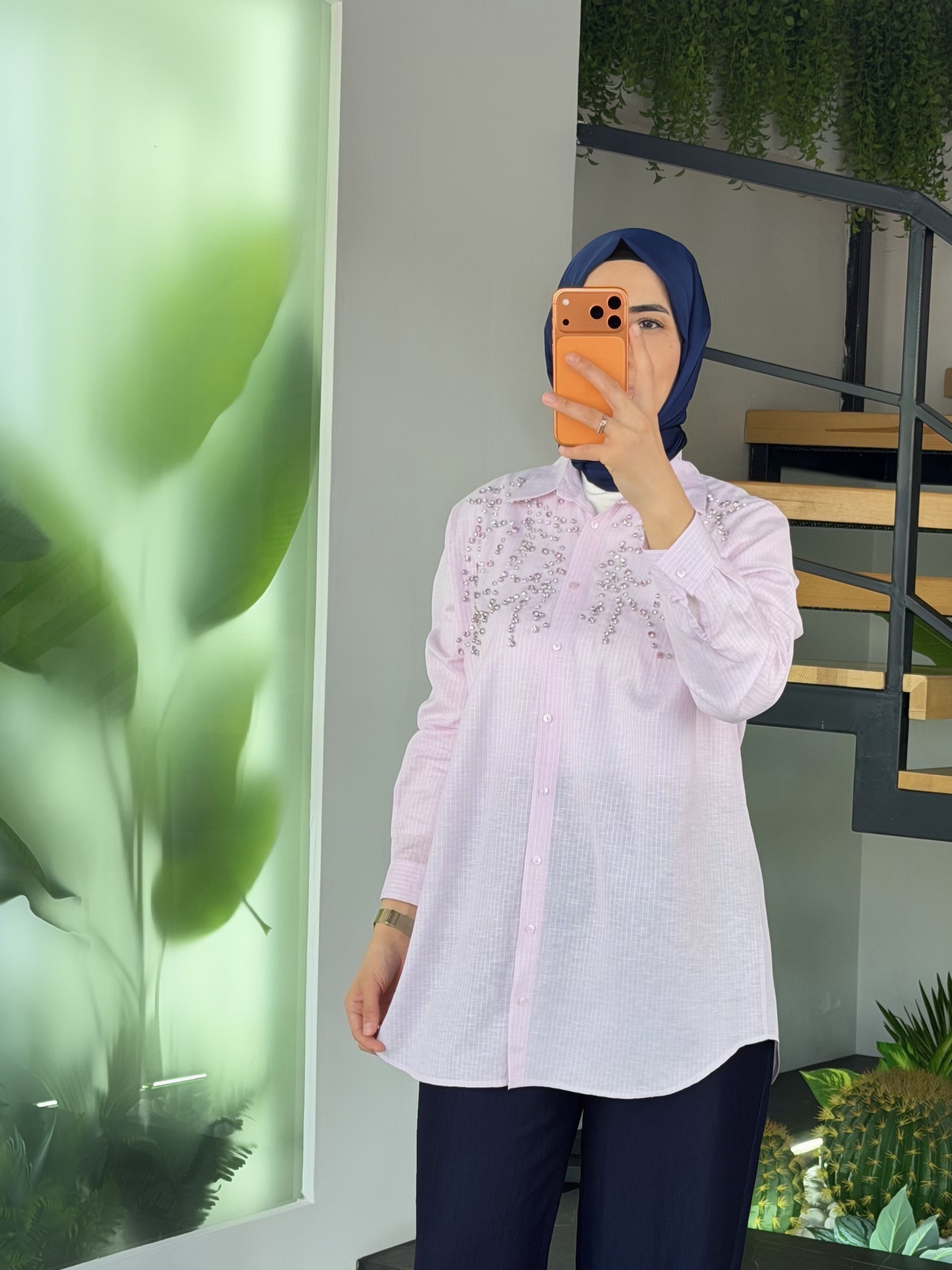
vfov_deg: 25.6
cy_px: 807
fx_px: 2787
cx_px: 554
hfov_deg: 19.4
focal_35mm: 76
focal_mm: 6.76
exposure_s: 1/205
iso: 64
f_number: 1.78
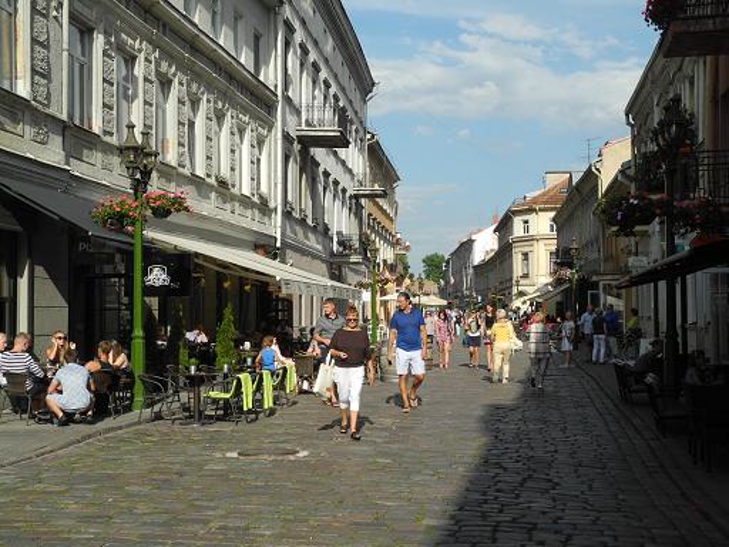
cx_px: 364
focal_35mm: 50
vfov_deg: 29.1
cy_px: 274
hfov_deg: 38.2
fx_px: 1053
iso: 100
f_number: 4
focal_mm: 10.7
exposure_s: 1/1250
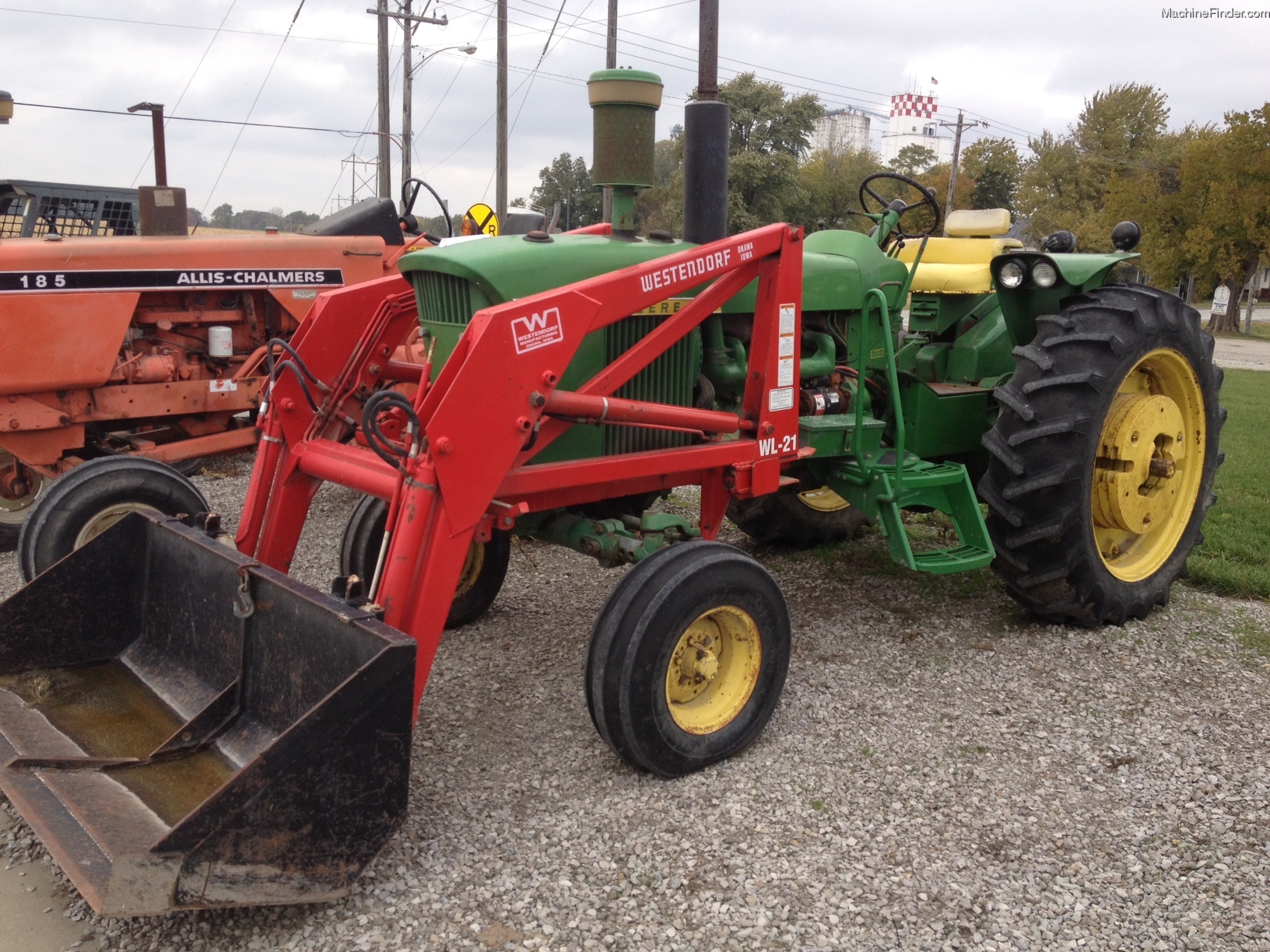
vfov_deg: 40.7
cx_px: 635
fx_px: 1284
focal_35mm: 35
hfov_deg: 52.6
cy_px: 476
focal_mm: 4.28
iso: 50
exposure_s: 1/506
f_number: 2.4
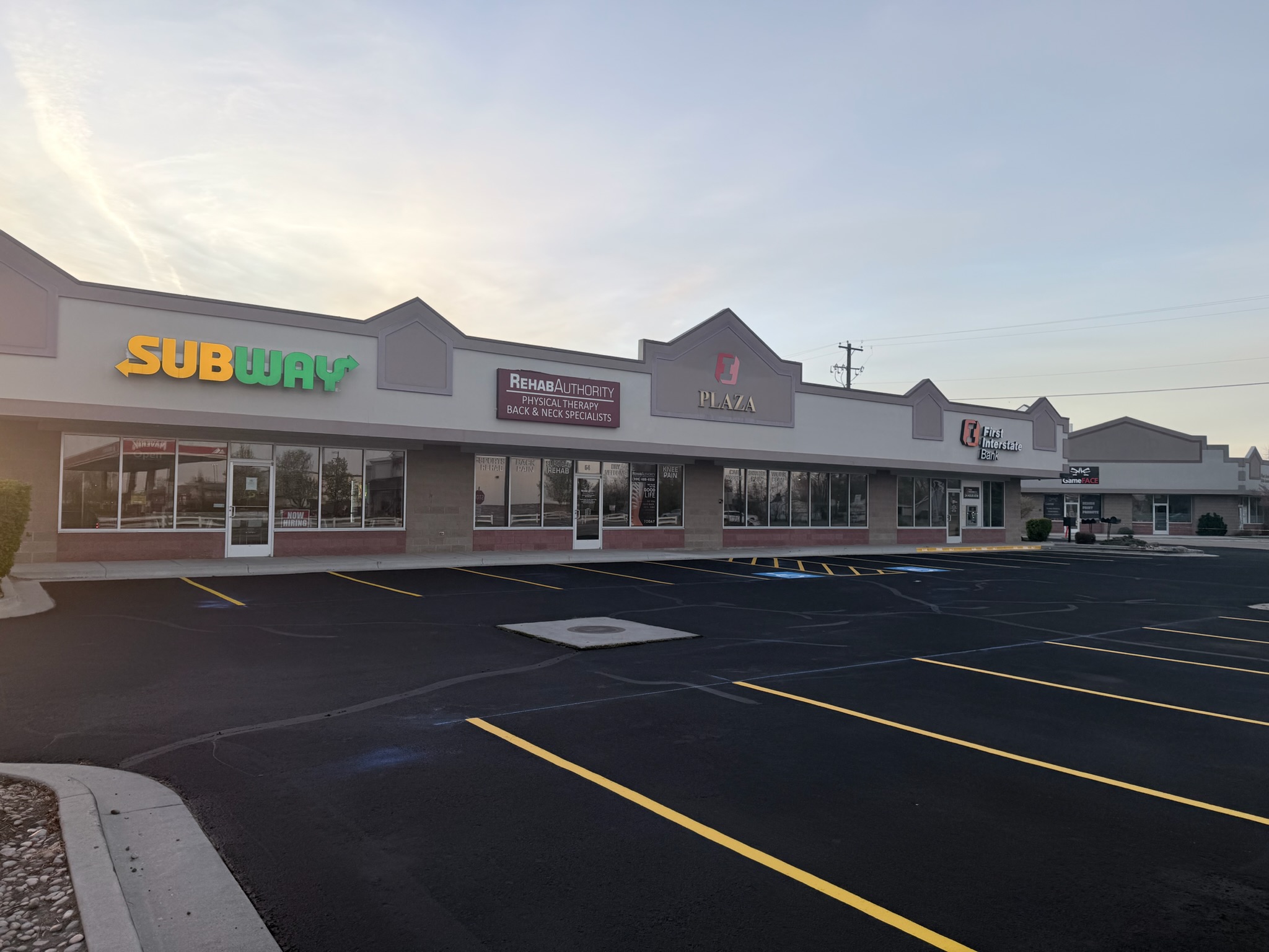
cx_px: 634
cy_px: 476
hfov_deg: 71.6
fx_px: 880
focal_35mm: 24
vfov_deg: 56.8
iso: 80
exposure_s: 1/607
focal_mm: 6.76
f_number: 1.78
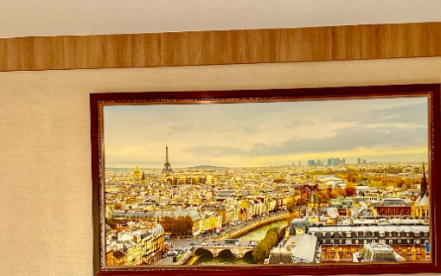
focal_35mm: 54
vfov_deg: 23.0
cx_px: 269
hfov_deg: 37.3
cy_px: 277
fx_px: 649
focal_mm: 5.7
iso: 125
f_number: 1.5
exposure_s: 1/100
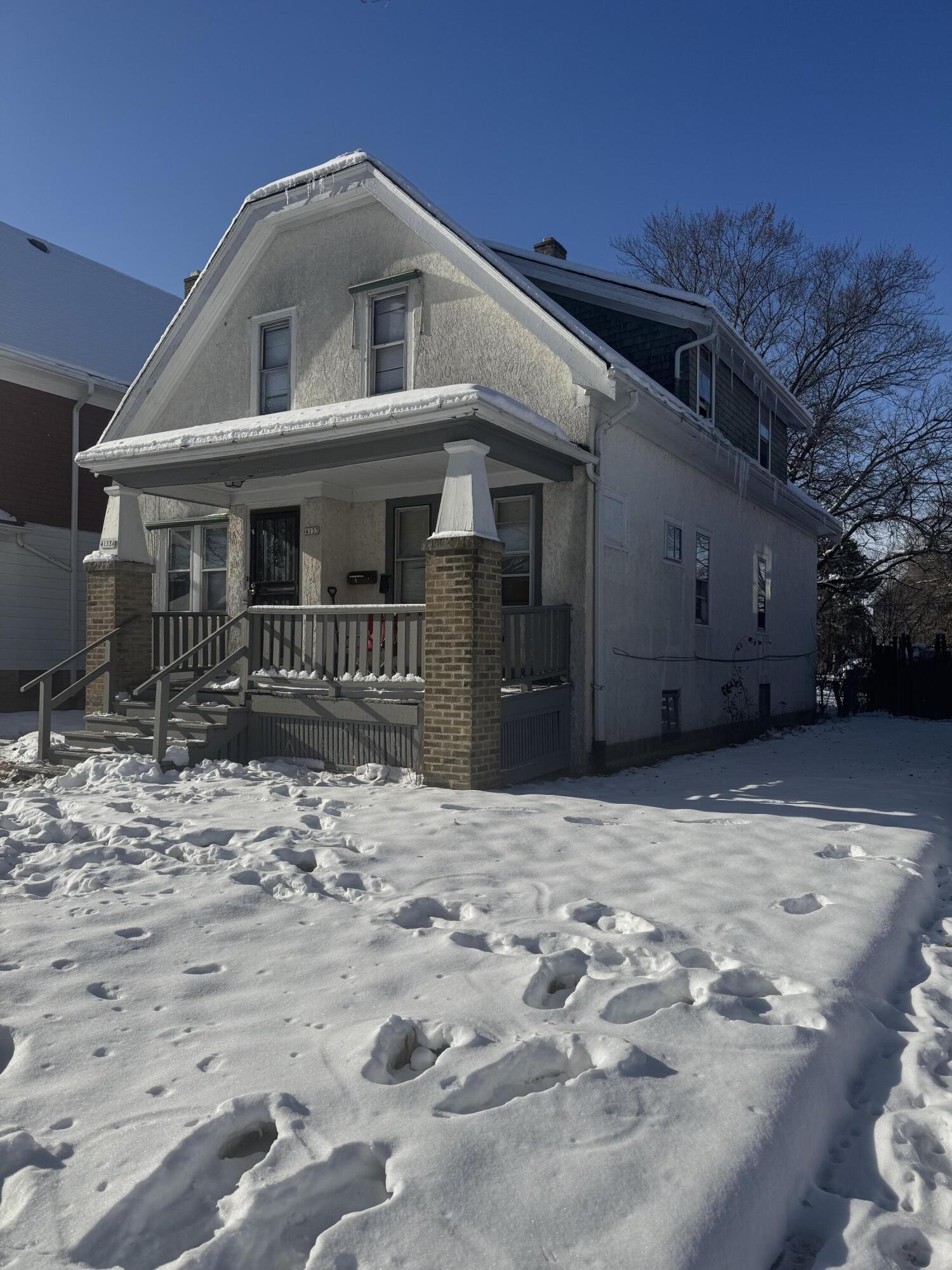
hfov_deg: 56.8
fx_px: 880
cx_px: 476
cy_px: 635
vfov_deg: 71.6
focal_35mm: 24
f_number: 1.78
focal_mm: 6.76
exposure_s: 1/12346
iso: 80
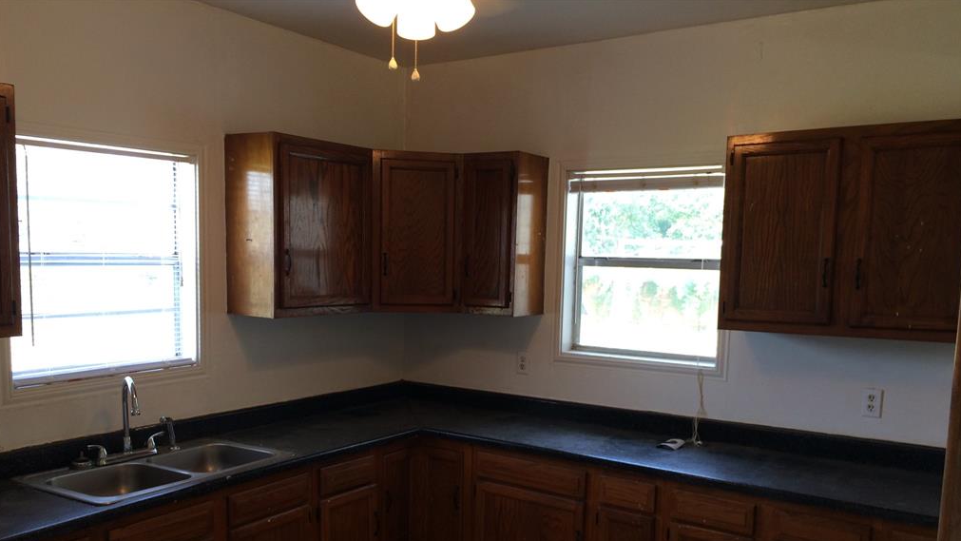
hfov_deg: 61.0
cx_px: 480
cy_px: 363
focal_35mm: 32
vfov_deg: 36.3
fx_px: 816
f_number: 2.2
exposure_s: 1/40
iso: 40
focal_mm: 4.15
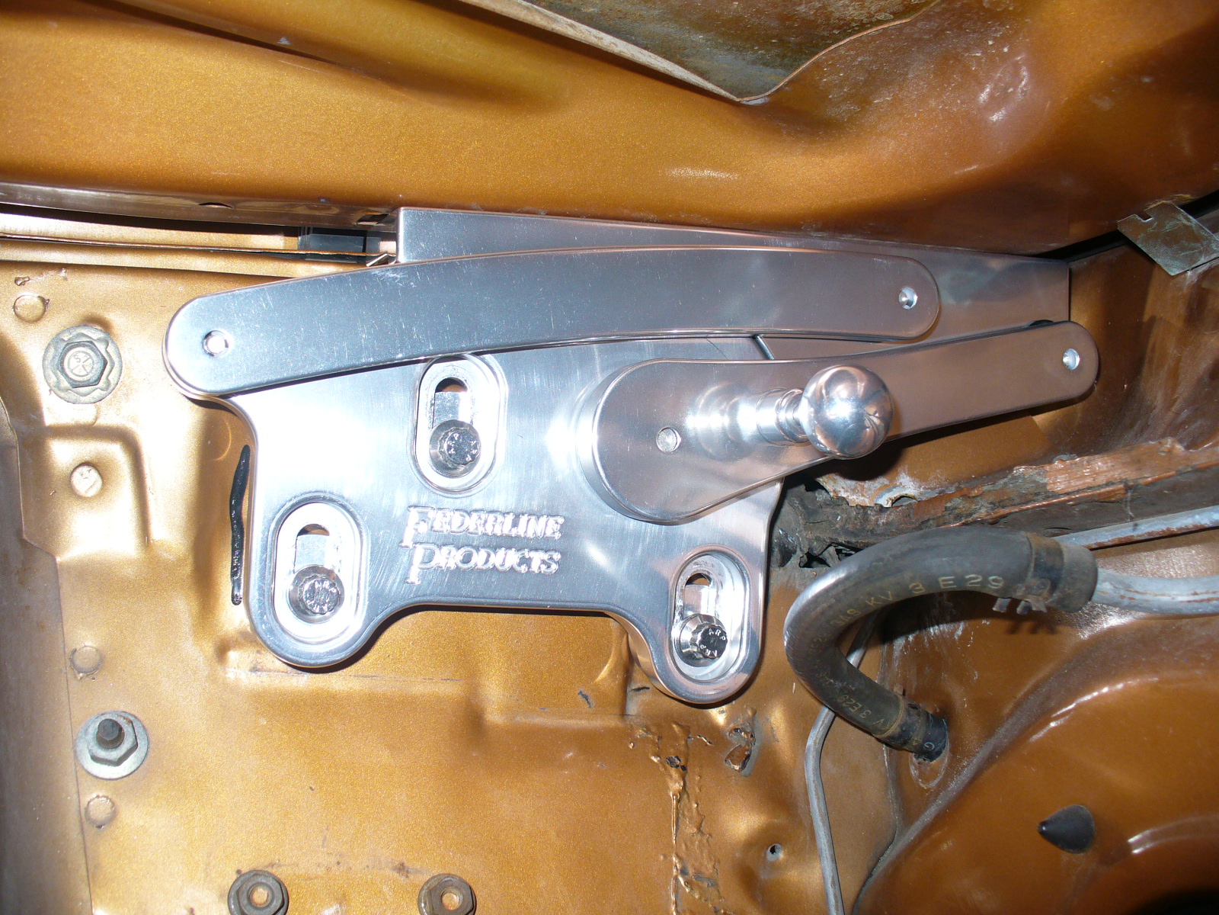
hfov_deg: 50.1
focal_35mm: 37
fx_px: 1303
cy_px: 458
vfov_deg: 38.7
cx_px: 610
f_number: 2.8
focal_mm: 6.1
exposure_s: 1/30
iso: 80
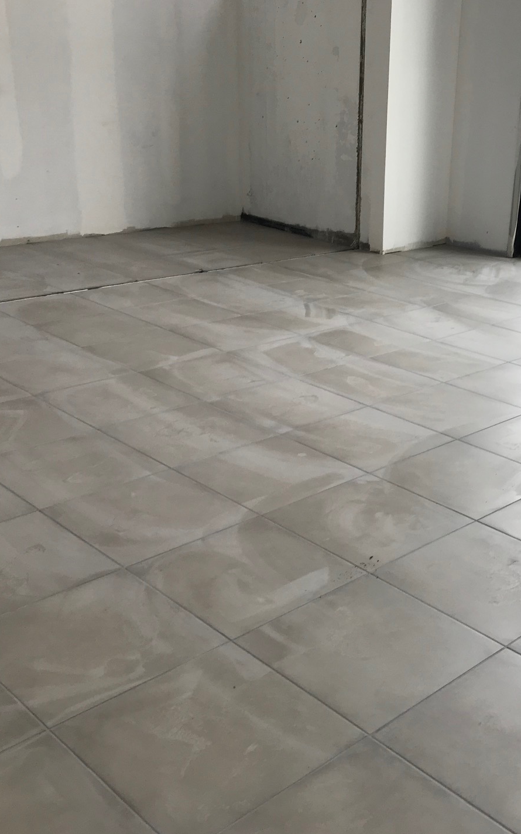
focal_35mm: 42
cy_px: 413
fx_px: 955
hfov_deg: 30.0
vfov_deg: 47.2
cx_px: 395
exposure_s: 1/128
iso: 20
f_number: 1.8
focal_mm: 3.99
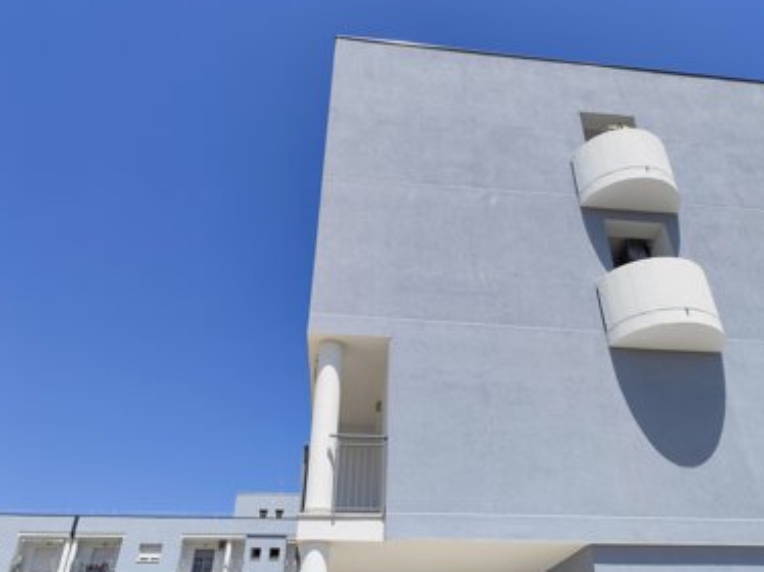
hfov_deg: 65.2
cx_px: 424
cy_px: 312
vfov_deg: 51.2
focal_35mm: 27
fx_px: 596
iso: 50
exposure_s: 1/1105
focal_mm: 6.14
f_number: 1.65
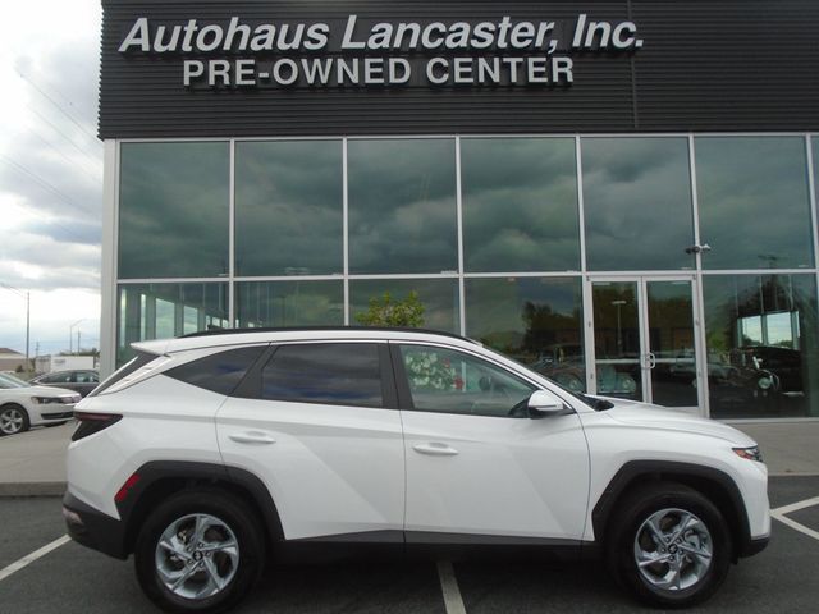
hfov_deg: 67.3
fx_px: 615
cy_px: 307
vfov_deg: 53.1
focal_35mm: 26
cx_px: 410
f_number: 3.2
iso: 100
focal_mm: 4.6
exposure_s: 1/800
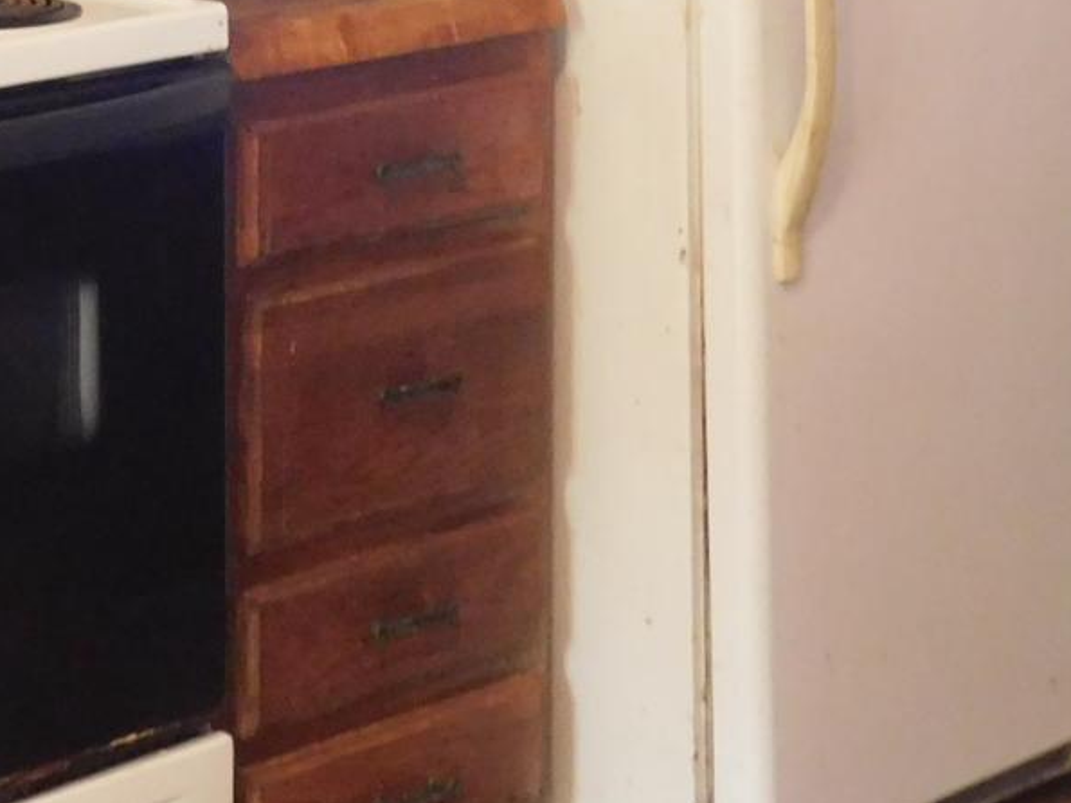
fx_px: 3836
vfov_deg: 11.5
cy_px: -398
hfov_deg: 15.1
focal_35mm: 124
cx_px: -380
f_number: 3.5
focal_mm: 6.3
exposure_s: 1/8
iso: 560
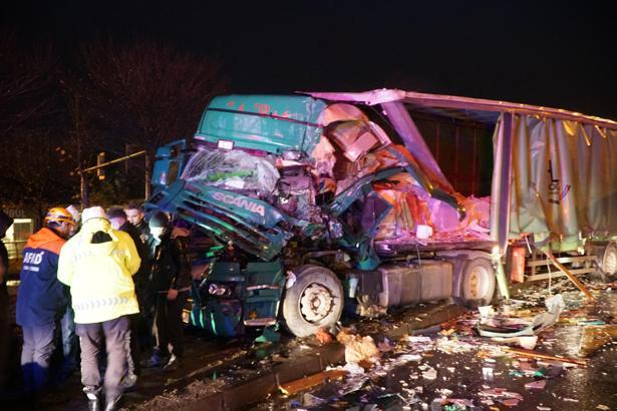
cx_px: 308
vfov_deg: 47.9
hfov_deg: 67.4
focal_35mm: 27
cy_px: 206
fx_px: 463
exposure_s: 1/10
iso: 6400
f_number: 4
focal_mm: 18
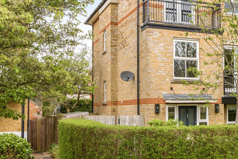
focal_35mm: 49
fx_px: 324
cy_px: 74
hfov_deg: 38.9
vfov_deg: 27.5
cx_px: 189
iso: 400
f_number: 8
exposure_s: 1/320
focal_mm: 18
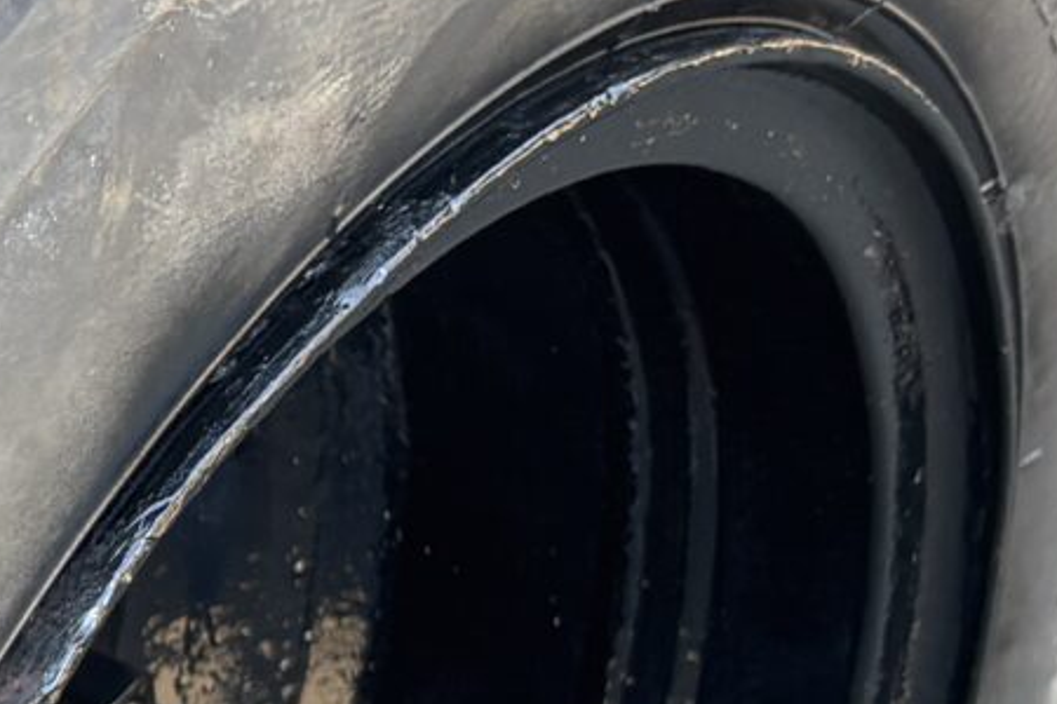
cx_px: -714
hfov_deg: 12.4
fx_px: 4521
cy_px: 842
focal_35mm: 154
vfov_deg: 8.8
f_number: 1.6
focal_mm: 5.96
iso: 80
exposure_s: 1/121
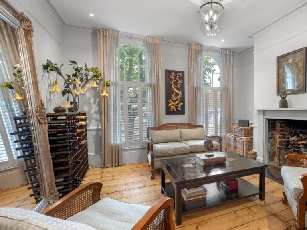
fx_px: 160
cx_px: 200
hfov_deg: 85.2
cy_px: 113
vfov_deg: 71.6
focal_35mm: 18
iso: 1000
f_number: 8
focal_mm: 14
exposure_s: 1/6
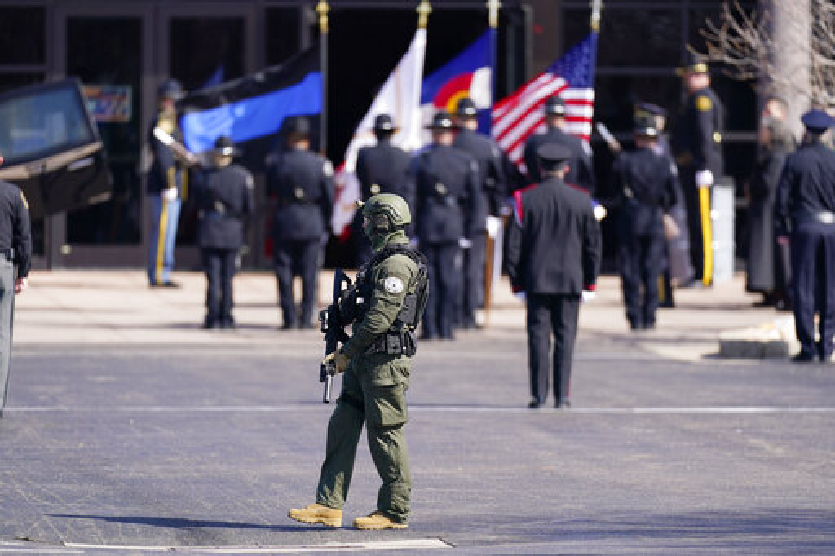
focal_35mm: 600
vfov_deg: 2.3
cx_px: 418
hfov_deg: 3.4
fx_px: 13911
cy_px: 278
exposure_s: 1/1250
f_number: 4
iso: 200
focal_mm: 600
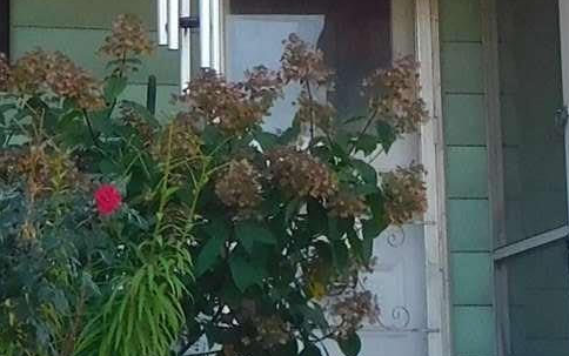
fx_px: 4173
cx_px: 394
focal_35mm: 269
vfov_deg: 4.7
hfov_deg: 7.8
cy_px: -570
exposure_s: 1/200
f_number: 3.6
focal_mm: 7.1
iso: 125
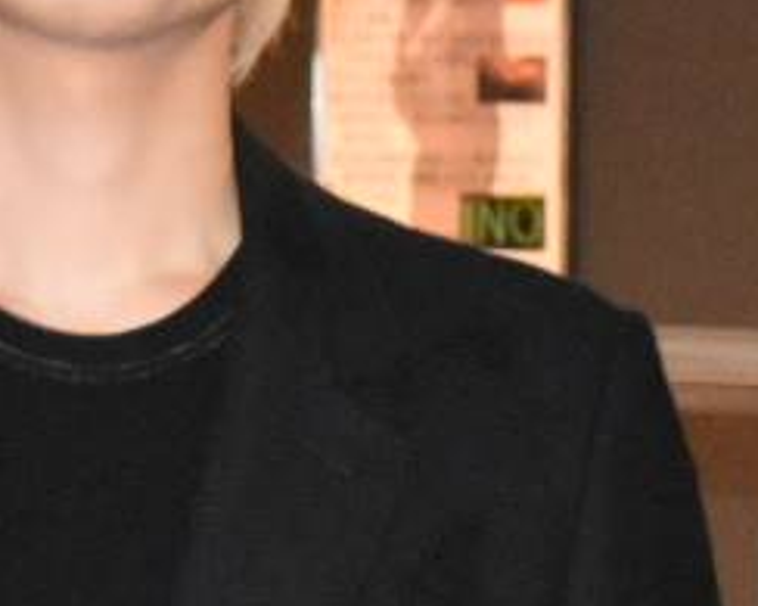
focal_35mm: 523
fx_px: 11728
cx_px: 724
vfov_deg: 3.0
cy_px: 721
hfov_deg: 3.7
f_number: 4.5
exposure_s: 1/60
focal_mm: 56
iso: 6400
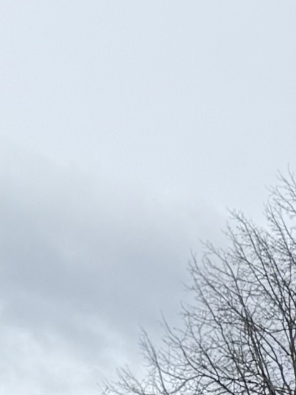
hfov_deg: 7.0
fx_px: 2304
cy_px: 841
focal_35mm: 202
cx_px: 689
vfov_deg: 9.1
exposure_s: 1/2232
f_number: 1.78
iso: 80
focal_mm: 6.76
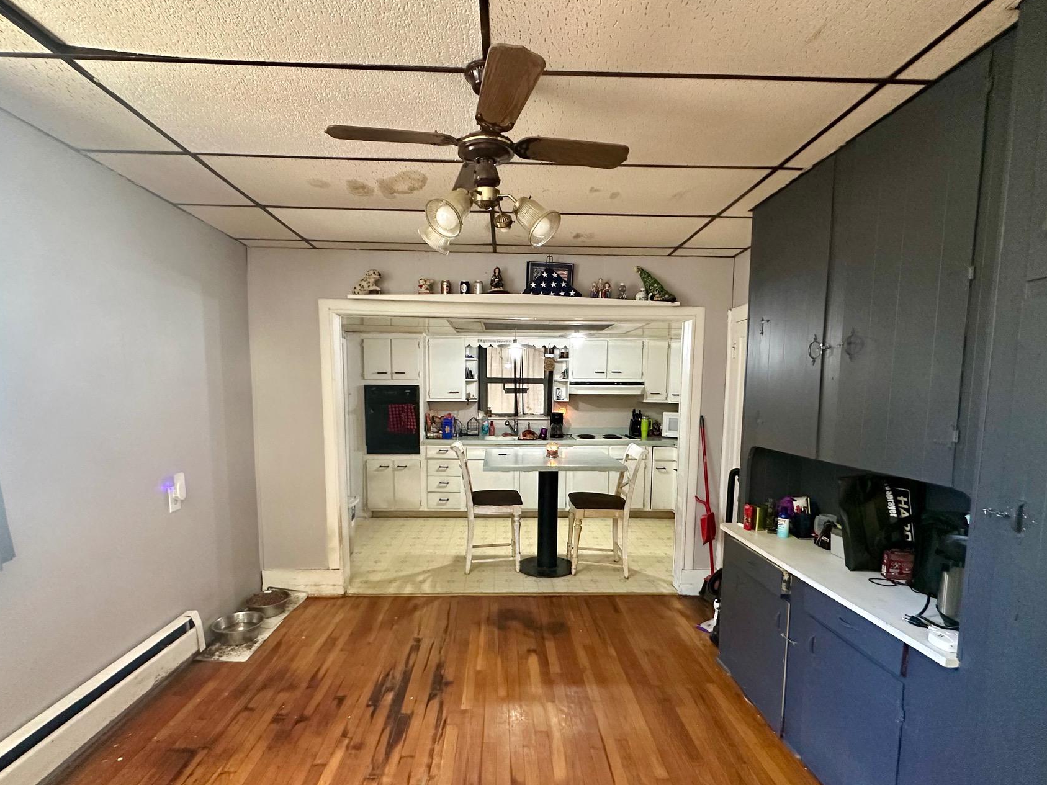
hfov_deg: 91.0
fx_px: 514
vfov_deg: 74.4
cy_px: 439
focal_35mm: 17
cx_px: 518
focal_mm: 2.22
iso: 400
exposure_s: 1/60
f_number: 2.2
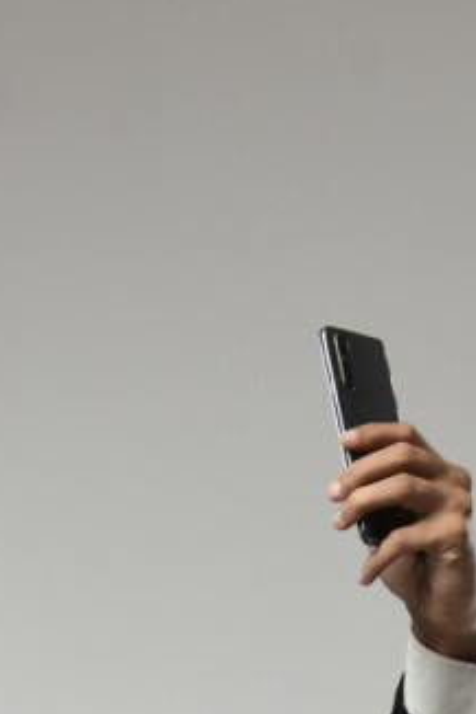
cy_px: 1283
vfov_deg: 13.2
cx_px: -118
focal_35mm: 140
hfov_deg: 9.6
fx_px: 2779
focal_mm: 38
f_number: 5.6
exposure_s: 1/125
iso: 400
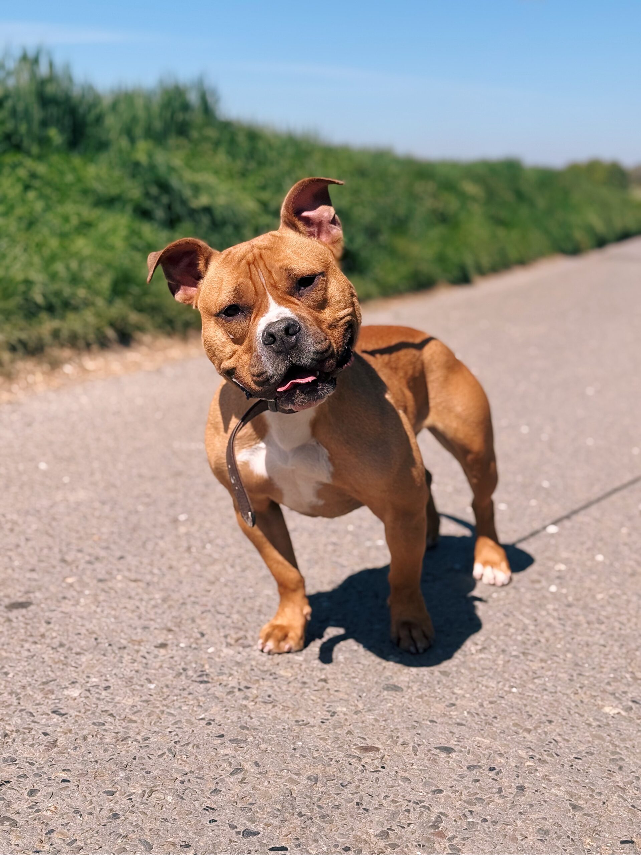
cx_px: 320
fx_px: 1185
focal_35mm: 48
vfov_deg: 39.7
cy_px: 428
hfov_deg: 30.3
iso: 64
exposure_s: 1/5376
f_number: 1.78
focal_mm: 6.76
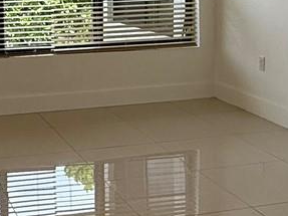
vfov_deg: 18.5
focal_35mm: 78
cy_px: 9
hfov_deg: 24.6
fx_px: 649
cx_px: 58
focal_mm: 2.22
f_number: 2.2
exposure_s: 1/335
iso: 64
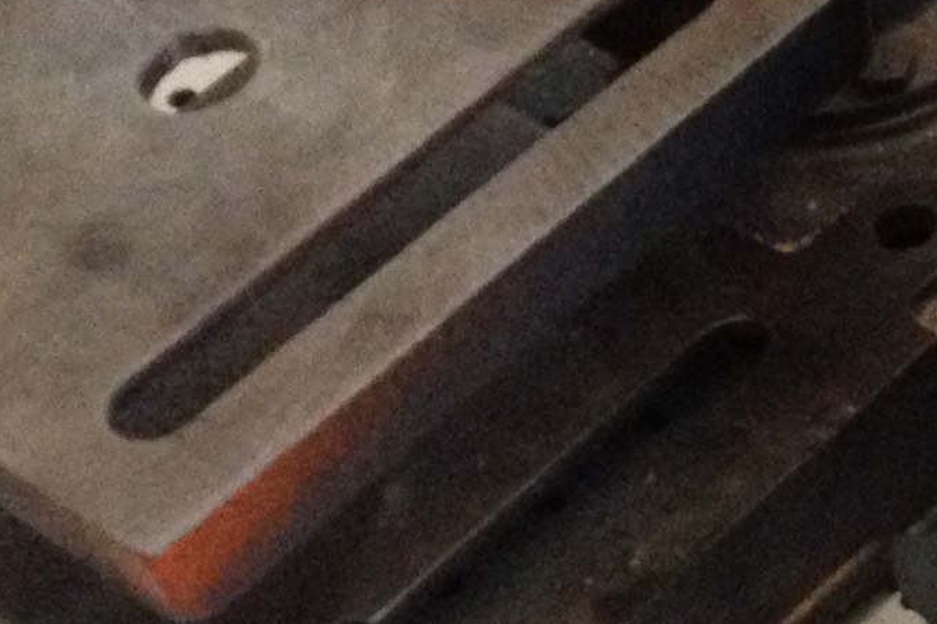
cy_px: 285
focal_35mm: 178
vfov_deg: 7.7
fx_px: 4632
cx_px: 1924
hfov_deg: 10.5
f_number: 2.4
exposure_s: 1/20
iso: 320
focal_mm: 4.28
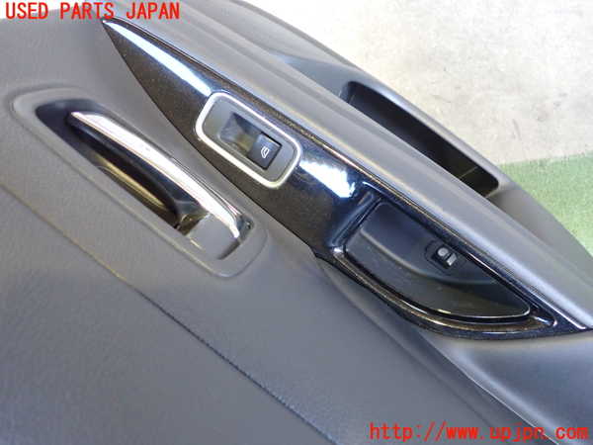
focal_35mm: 30
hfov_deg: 60.0
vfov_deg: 46.8
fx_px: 514
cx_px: 296
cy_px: 222
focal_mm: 5.4
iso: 640
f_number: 2.3
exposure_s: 1/40
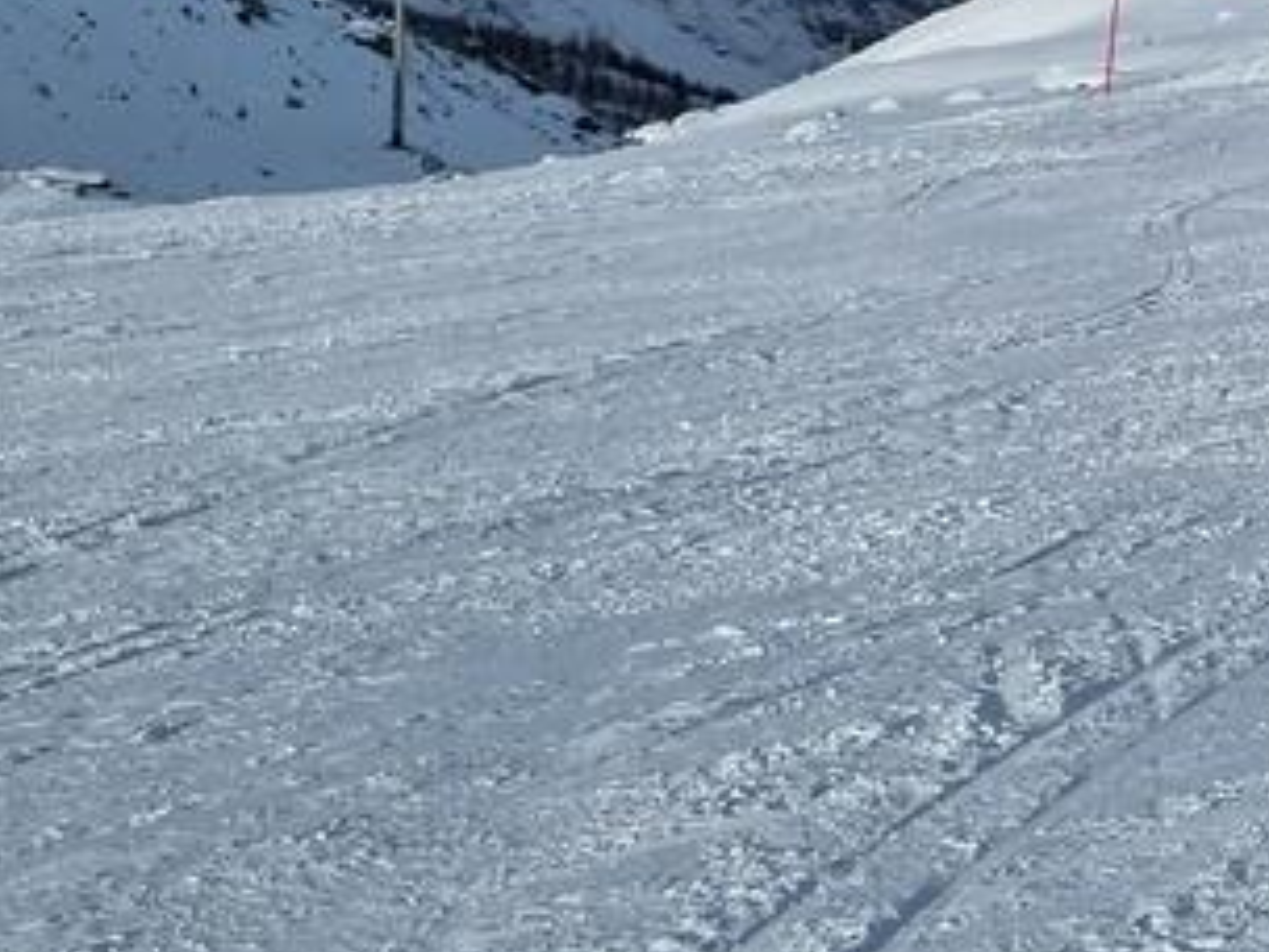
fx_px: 3226
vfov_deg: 16.4
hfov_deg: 19.0
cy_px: -44
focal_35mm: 88
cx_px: 2012
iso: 50
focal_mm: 5.4
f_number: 1.8
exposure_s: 1/6112
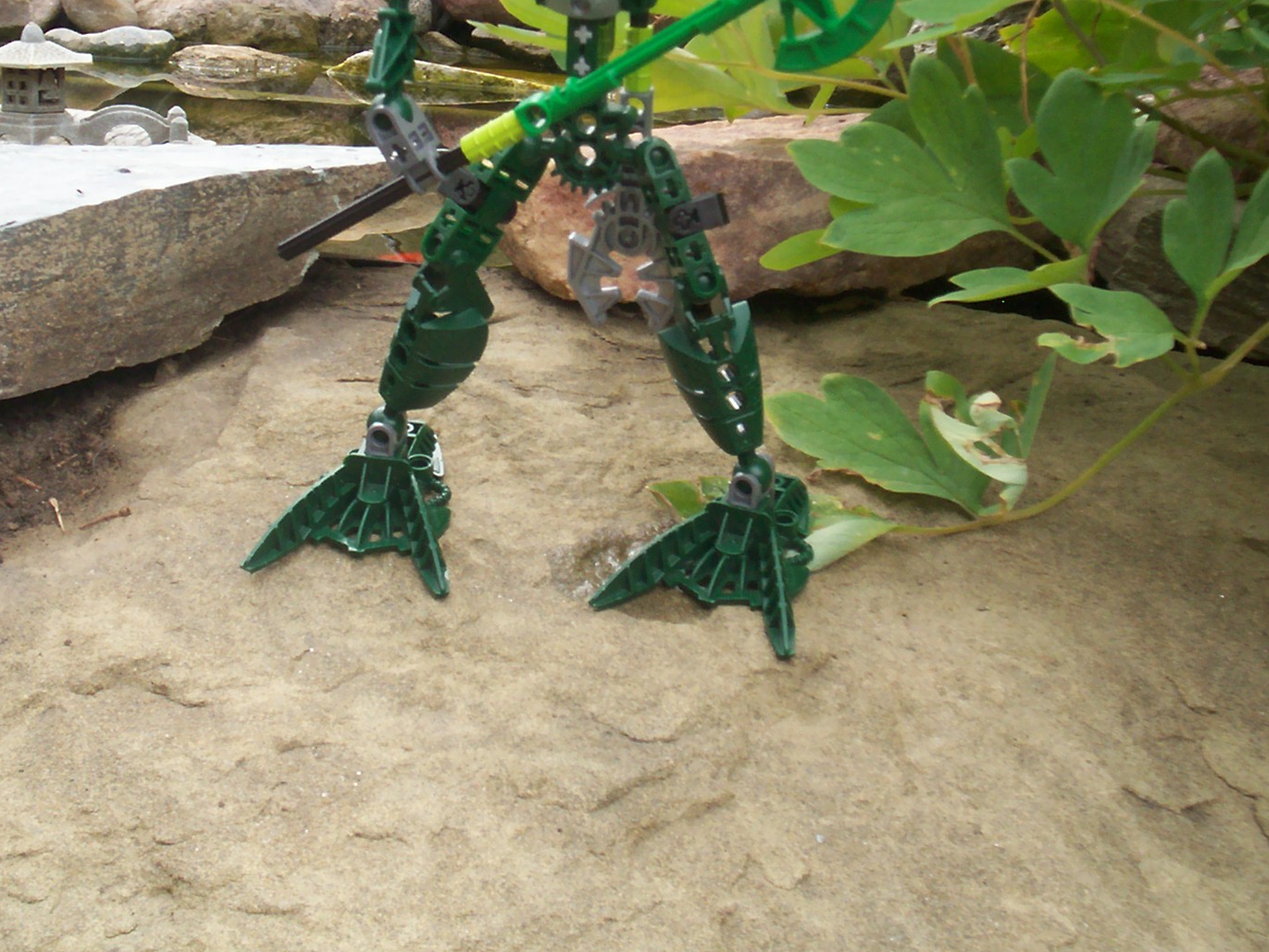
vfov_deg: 24.1
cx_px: 605
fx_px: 2200
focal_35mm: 60
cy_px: 216
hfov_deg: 32.2
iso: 100
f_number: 4.5
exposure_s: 1/94.8
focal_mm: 5.9
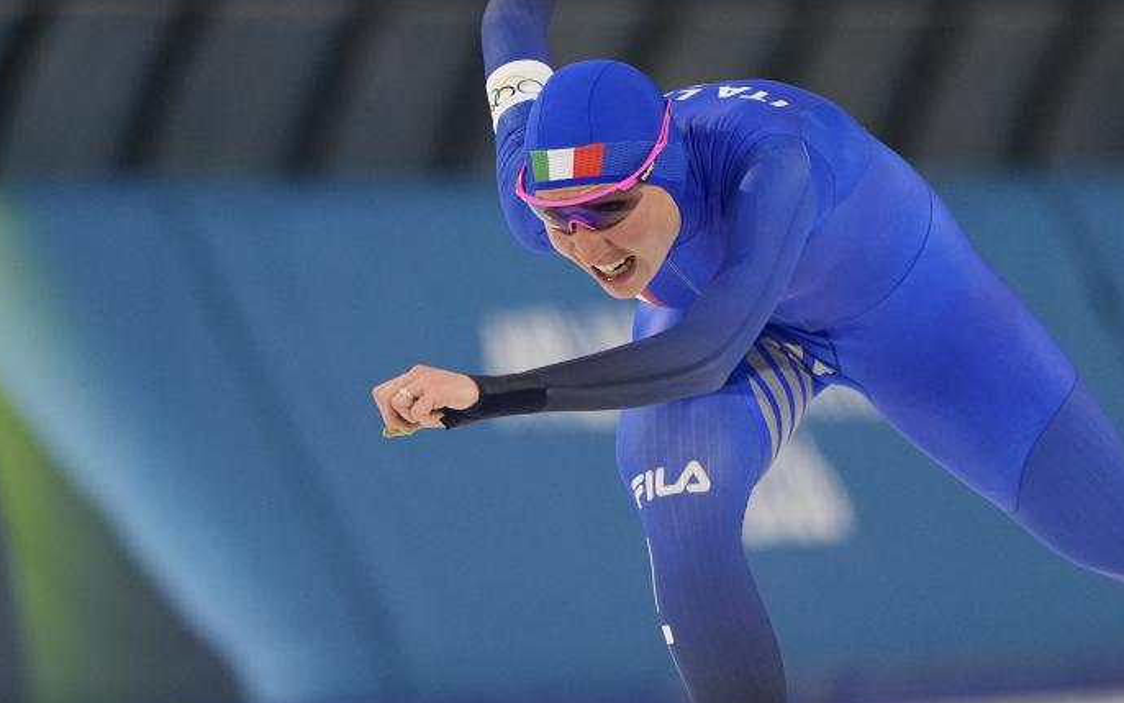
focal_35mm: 832
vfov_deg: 1.6
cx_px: 477
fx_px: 25491
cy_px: 383
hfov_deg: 2.5
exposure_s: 1/2000
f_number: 2.8
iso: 2500
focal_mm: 400
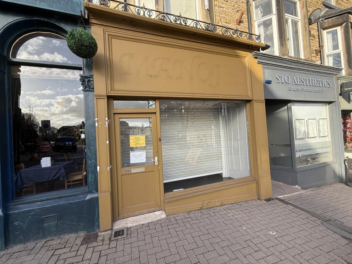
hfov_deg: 102.1
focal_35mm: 14
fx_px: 142
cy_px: 132
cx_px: 176
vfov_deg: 85.7
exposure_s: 1/381
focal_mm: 2.22
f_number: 2.2
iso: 50
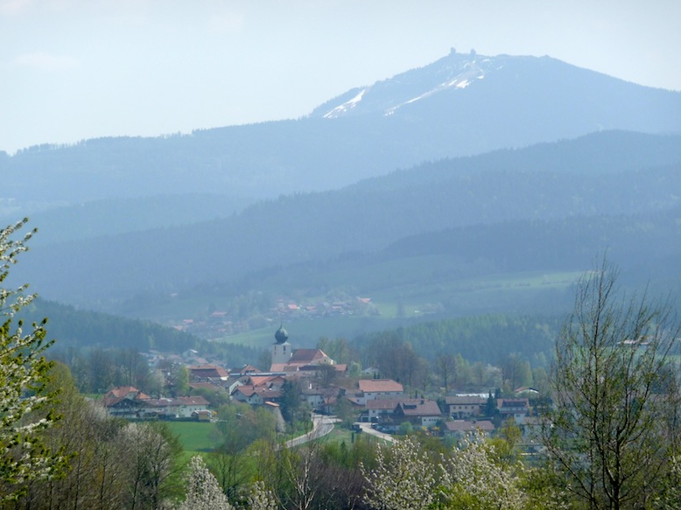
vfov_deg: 6.8
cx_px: 346
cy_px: 249
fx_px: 4287
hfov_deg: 9.1
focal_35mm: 218
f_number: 4.8
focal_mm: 36.4
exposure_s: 1/800
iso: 100
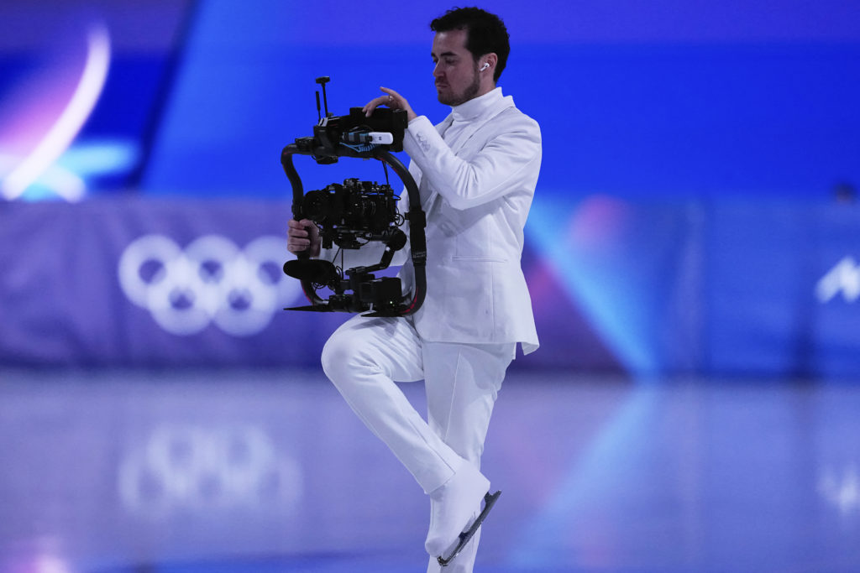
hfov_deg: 5.2
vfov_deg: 3.4
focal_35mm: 400
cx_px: 430
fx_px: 9556
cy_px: 286
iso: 3200
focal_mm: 400
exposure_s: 1/800
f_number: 2.8
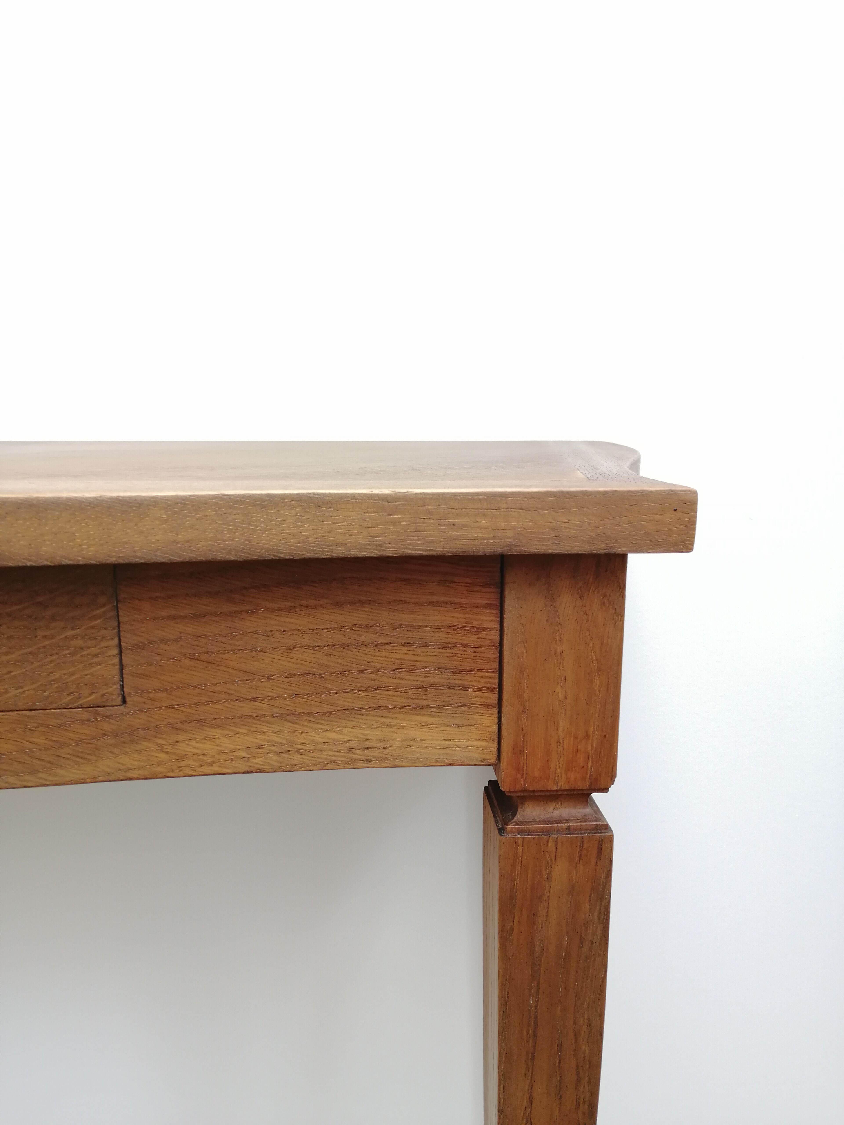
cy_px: 562
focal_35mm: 27
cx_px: 422
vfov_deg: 65.3
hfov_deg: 51.4
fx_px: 878
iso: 125
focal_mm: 3.95
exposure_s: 1/50
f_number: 1.8
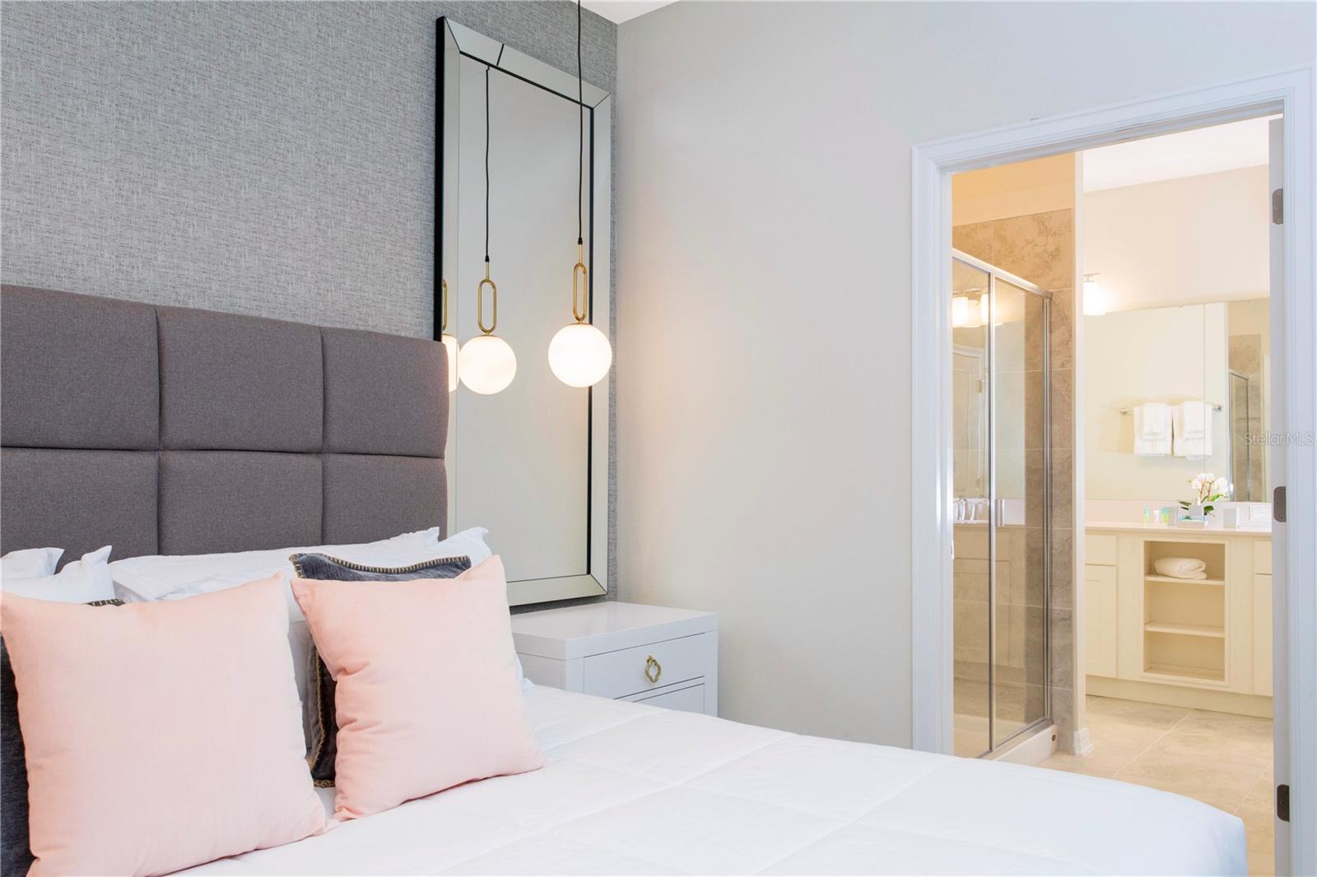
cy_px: 438
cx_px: 658
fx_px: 1061
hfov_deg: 63.7
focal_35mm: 29
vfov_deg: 44.9
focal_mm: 29
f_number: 16
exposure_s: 1/13
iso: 800
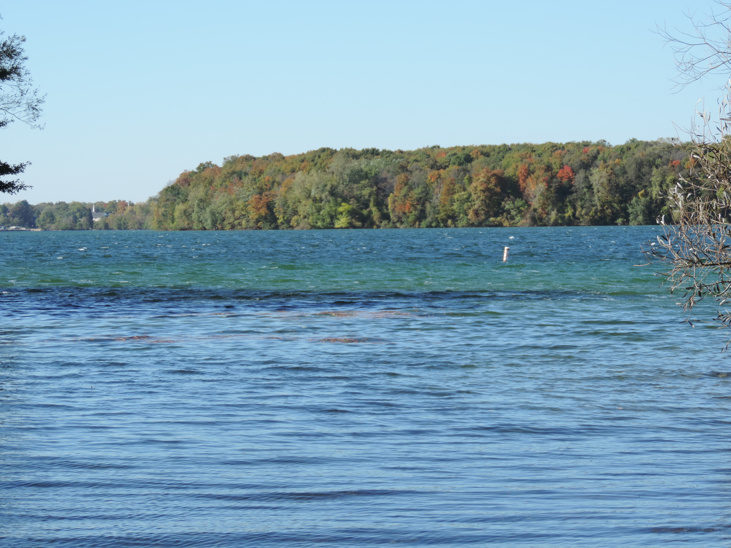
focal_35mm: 135
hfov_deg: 14.6
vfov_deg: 11.0
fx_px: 2851
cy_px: 274
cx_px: 366
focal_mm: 24
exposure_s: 1/400
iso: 80
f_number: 4.3
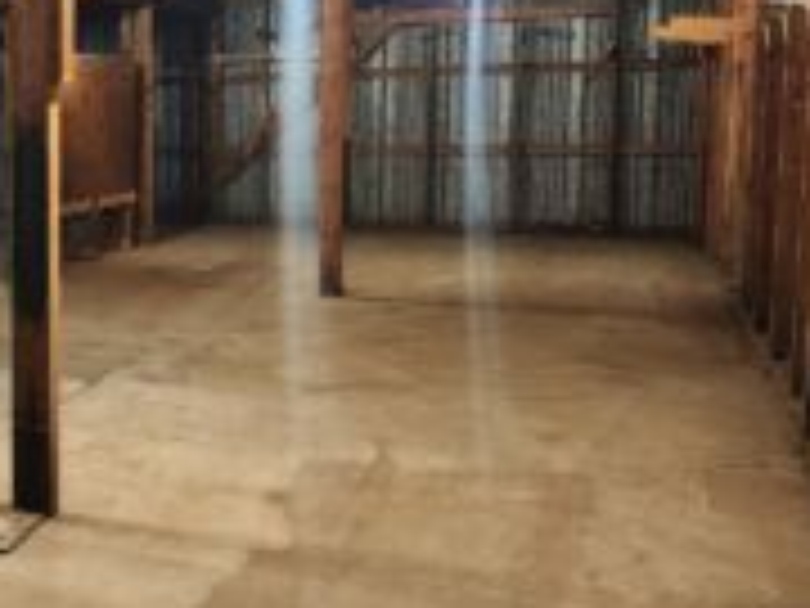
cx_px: -40
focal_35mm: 51
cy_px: 252
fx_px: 1193
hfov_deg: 33.5
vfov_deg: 28.5
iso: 800
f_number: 1.8
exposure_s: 1/60
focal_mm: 6.4
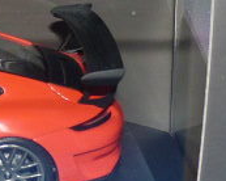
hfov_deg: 8.6
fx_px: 1450
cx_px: -145
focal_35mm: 217
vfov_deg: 7.1
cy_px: 42
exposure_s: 1/30
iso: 100
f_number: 3
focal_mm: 6.1
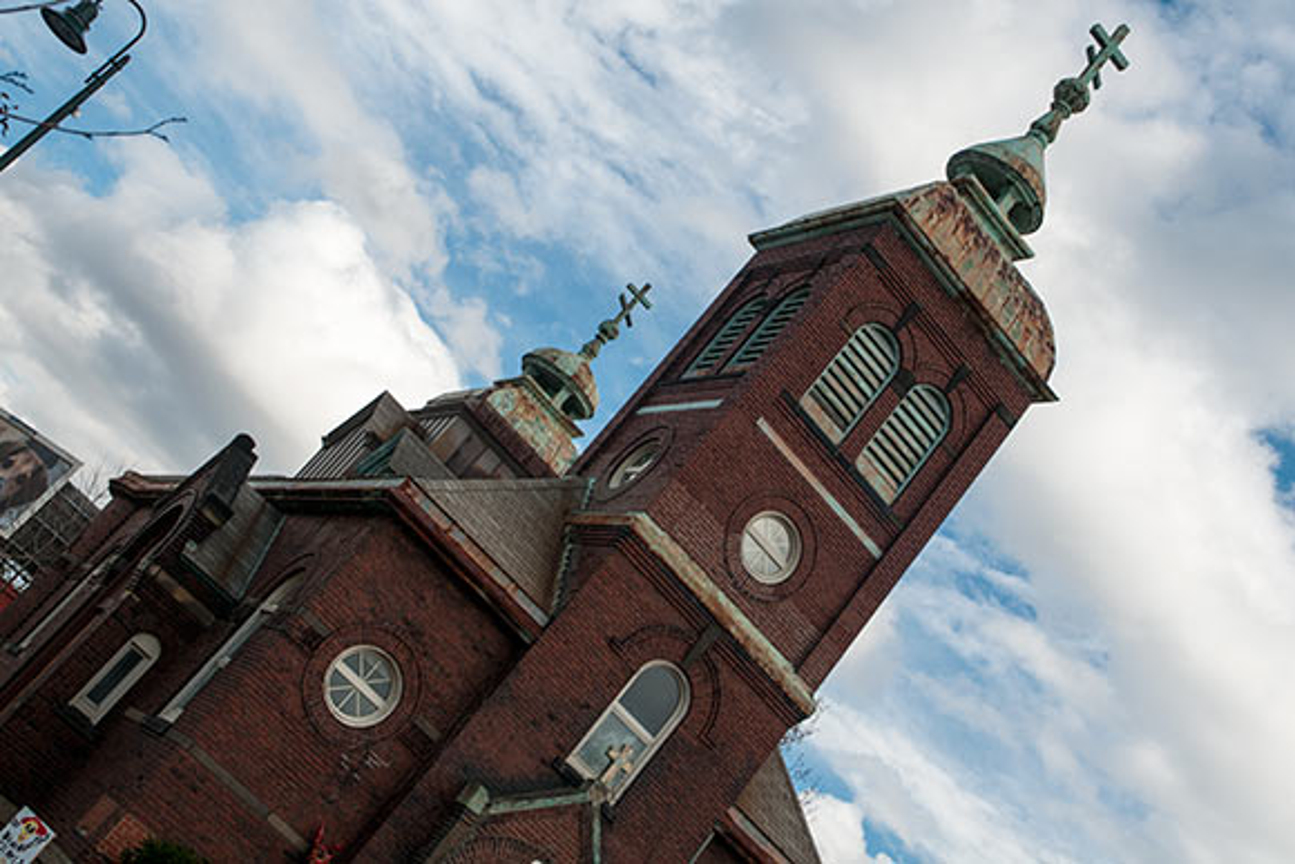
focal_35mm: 44
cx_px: 648
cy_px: 432
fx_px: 1565
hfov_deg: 45.0
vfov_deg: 30.9
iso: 200
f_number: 8
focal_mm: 29
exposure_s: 1/640
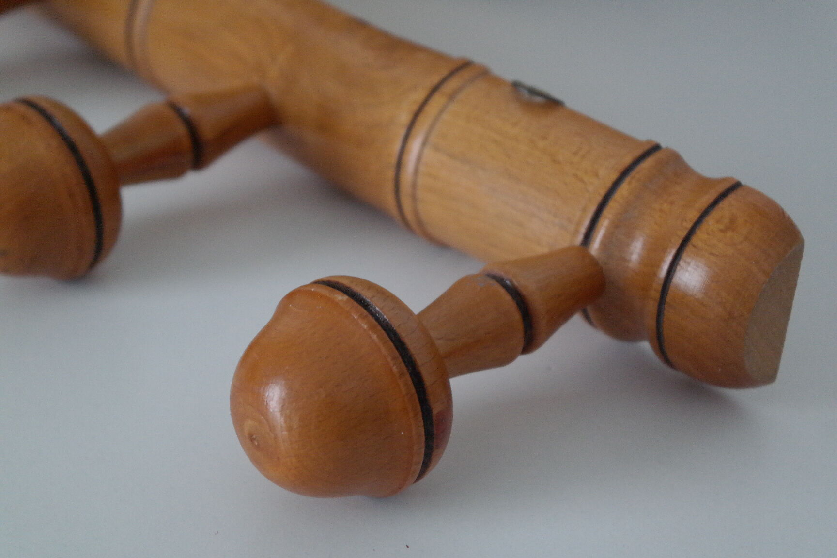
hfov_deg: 26.3
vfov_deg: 17.7
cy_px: 279
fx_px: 1790
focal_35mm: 77
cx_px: 418
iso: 3200
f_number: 5.6
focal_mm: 50
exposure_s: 1/60
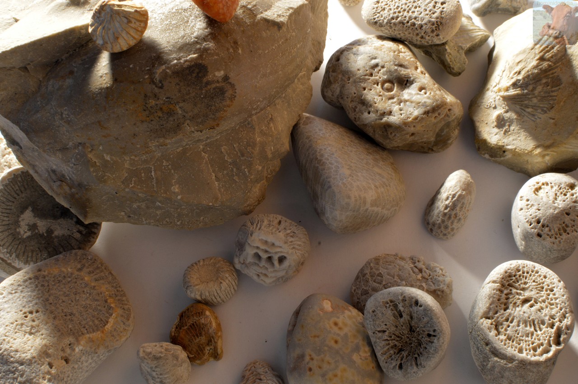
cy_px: 192
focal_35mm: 52
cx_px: 289
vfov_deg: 25.7
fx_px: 842
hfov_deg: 37.9
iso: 100
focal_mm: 35
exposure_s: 10
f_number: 22
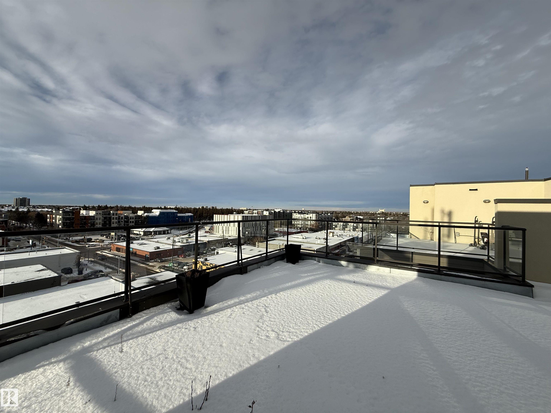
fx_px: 223
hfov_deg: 102.1
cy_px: 206
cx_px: 276
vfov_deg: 85.7
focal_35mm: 14
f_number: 2.2
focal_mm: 2.22
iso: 50
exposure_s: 1/3289
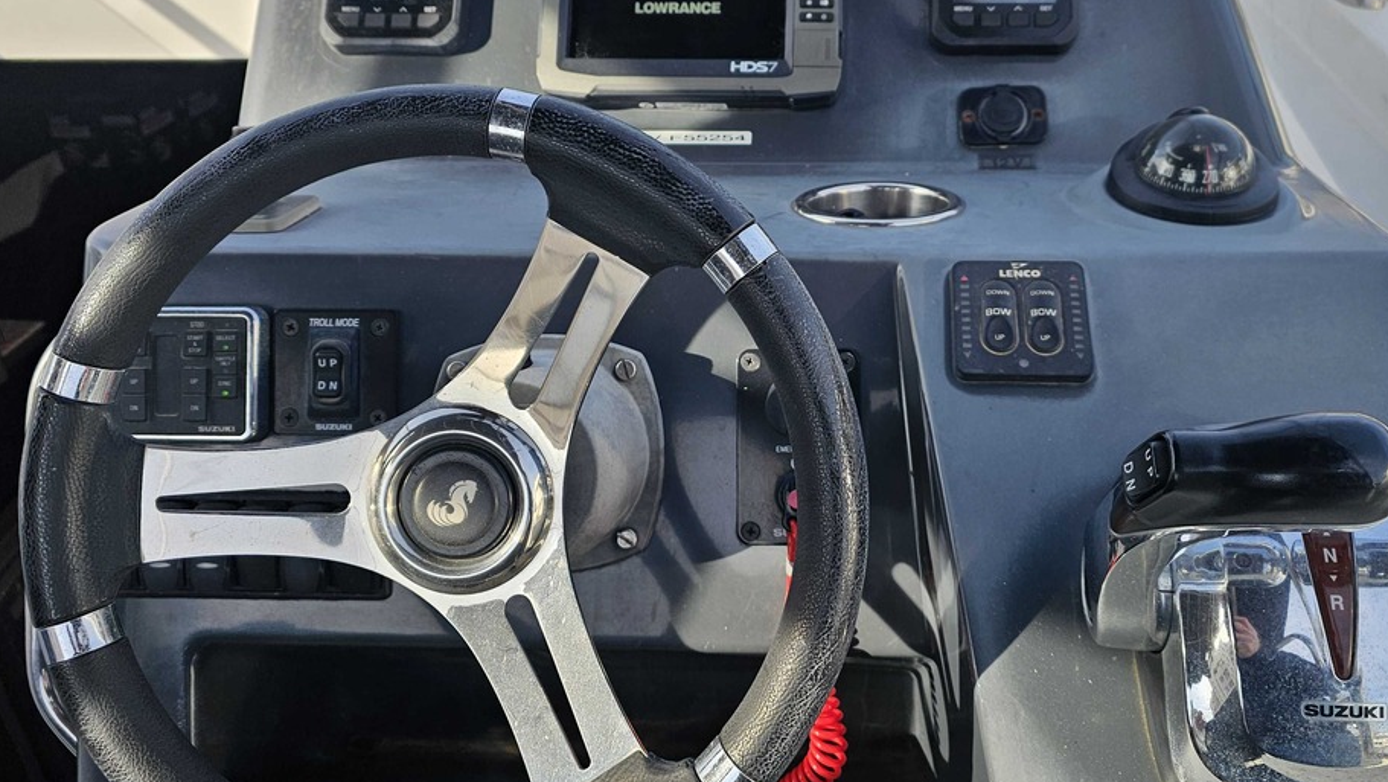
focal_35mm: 33
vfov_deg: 35.4
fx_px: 1215
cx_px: 811
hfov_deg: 59.1
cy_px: 271
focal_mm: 6.3
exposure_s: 1/461
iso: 16
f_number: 1.7
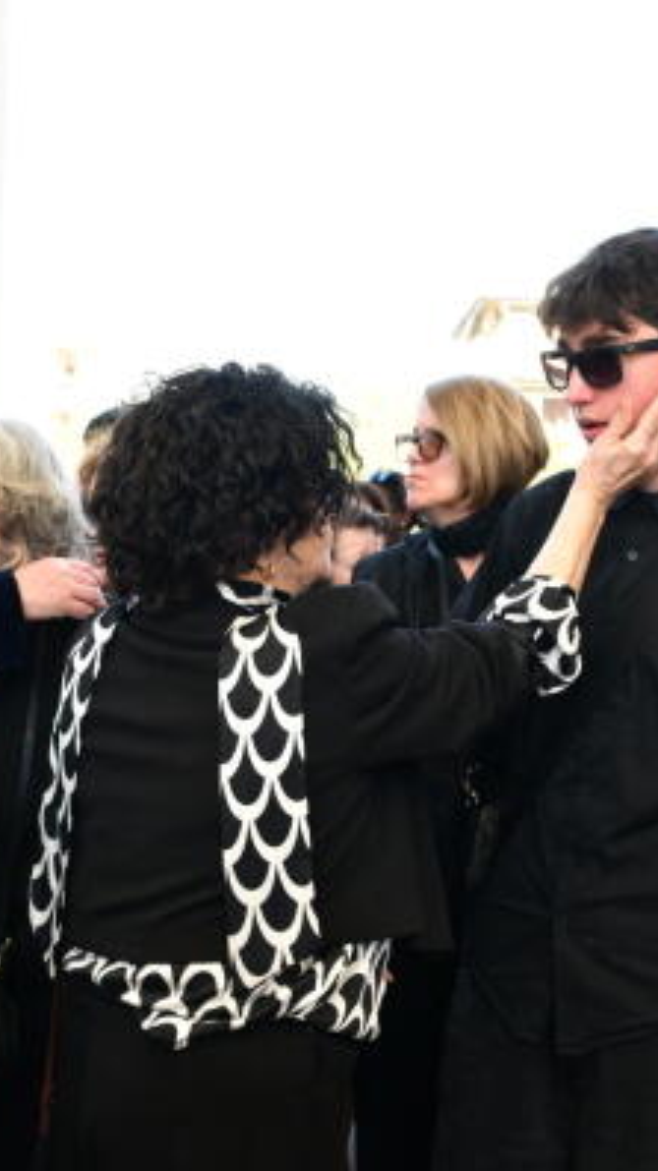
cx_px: 316
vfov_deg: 38.5
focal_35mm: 54
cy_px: 619
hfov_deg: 22.2
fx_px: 1677
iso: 3200
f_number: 6.3
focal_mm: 31
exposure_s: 1/640
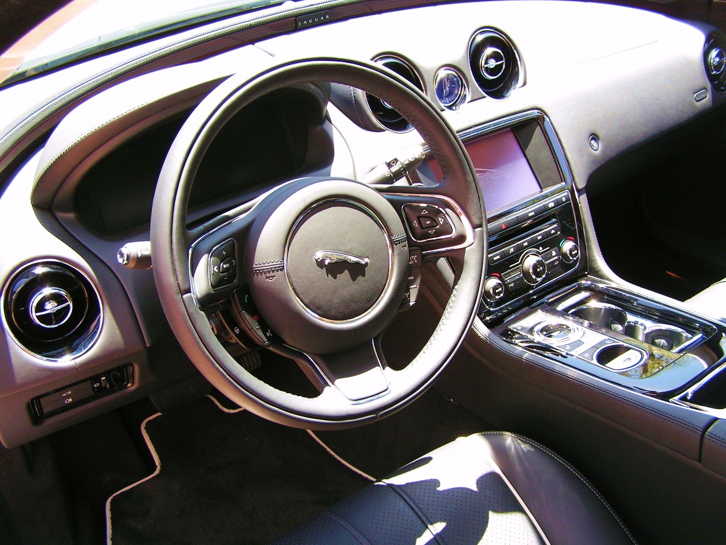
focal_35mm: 38
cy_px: 272
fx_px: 797
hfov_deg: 49.0
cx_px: 363
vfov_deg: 37.7
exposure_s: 1/50
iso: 50
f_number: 3.5
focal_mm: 6.3
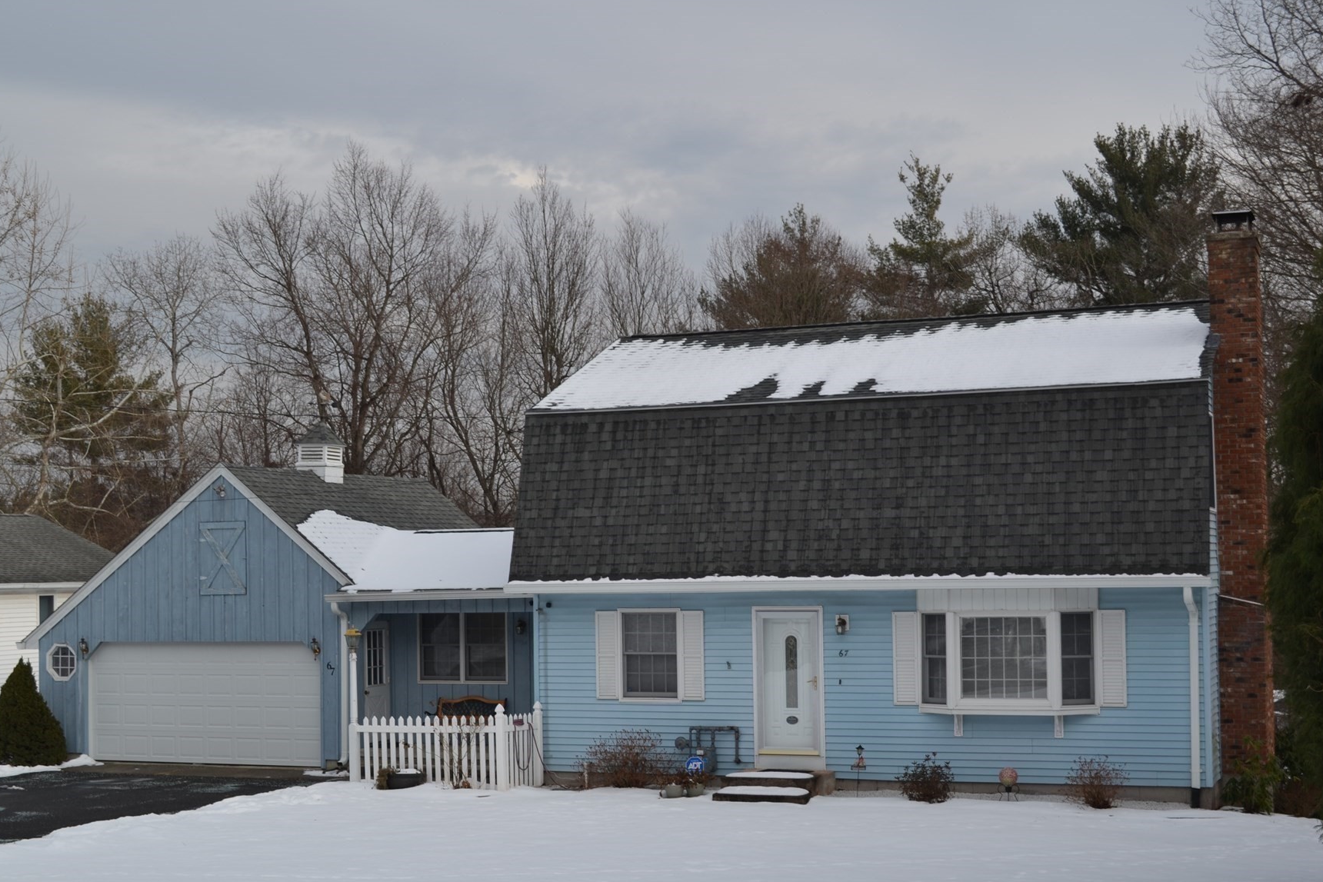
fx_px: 1838
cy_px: 510
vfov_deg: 27.0
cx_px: 694
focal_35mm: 50
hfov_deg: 39.6
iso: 100
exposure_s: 1/200
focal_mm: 28
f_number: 7.1
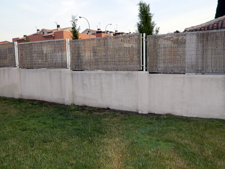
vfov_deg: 45.4
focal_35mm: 31
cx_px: 112
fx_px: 201
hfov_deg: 58.4
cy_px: 84
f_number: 3.2
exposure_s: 1/400
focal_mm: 5.6
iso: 110
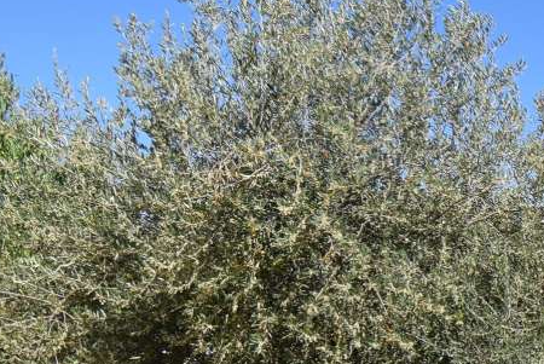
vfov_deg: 26.9
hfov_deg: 27.0
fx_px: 756
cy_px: 242
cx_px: 829
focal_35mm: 50
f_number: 9
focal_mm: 10
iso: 200
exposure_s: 1/320
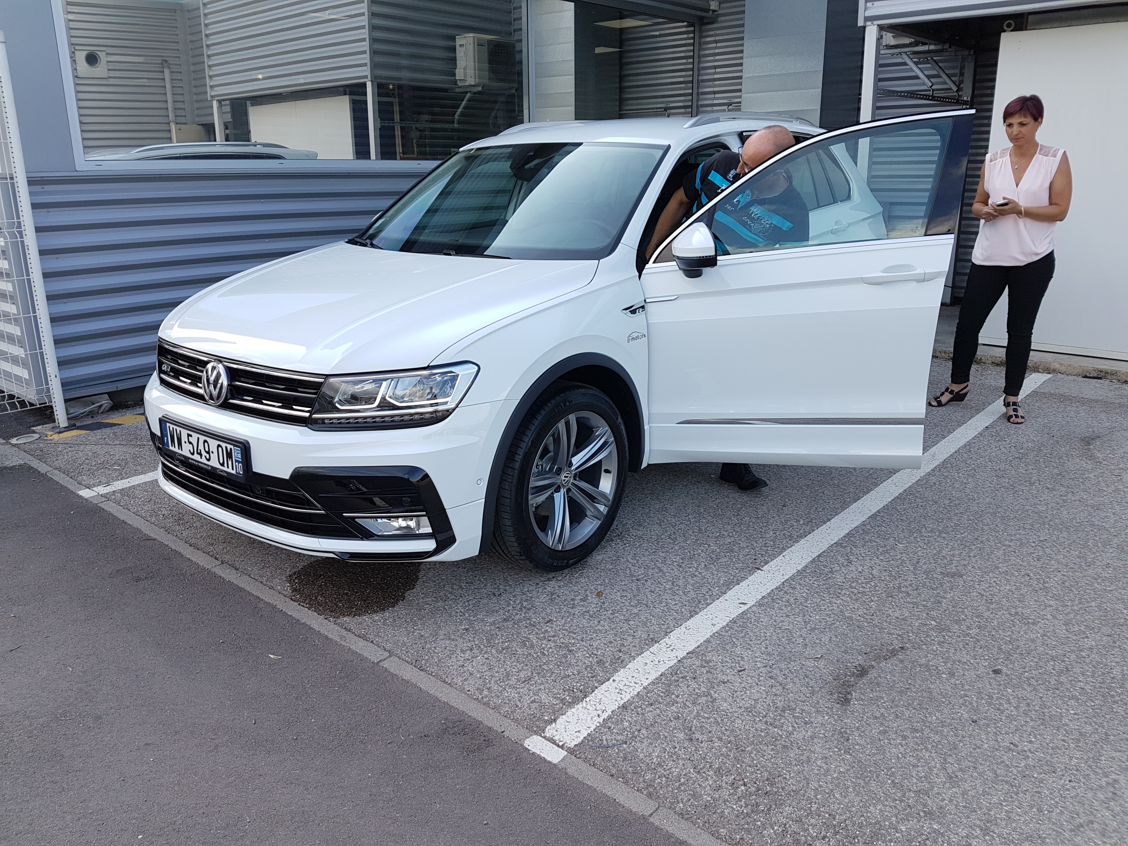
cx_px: 564
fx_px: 847
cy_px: 423
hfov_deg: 67.3
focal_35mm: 26
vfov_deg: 53.1
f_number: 1.7
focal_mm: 4.2
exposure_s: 1/530
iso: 40
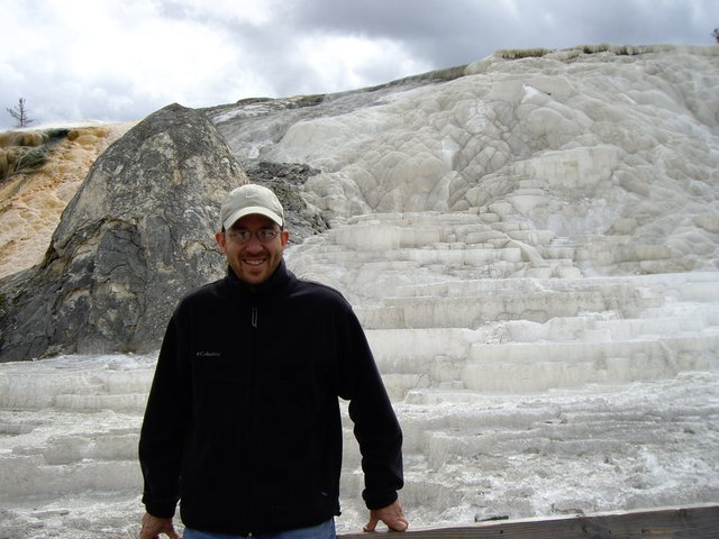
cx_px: 360
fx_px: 789
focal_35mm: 38
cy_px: 270
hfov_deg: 49.0
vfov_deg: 37.7
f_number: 4.3
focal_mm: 6.2
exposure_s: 1/500
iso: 50
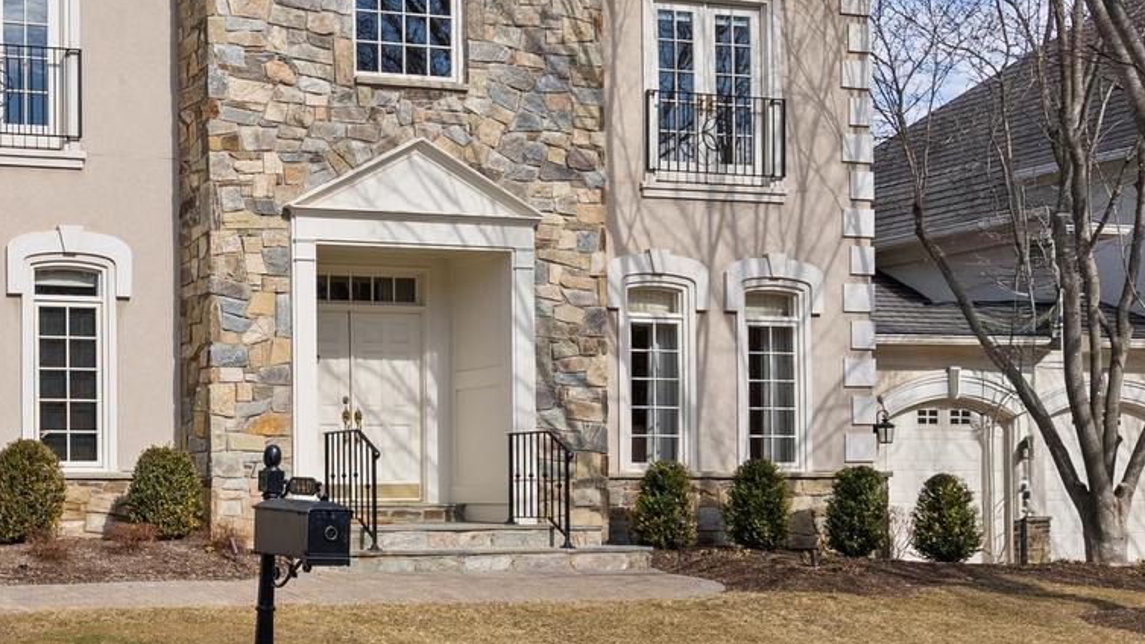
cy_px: 162
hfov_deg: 39.8
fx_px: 1457
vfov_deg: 24.6
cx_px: 115
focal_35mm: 48
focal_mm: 24
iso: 125
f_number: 8
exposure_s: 1/320
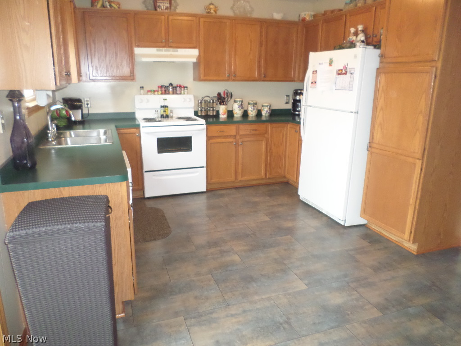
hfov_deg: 69.4
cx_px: 230
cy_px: 173
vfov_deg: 54.9
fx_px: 333
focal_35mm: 25
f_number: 2.5
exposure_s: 1/30
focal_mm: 4.5
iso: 320
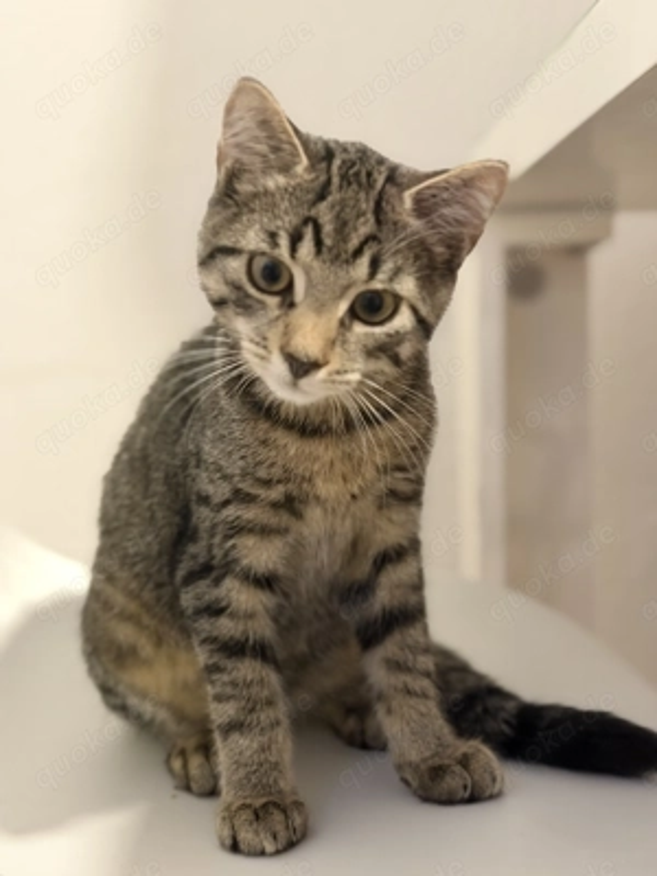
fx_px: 1215
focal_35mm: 48
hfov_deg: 30.3
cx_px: 328
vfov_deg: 39.7
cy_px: 438
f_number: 1.78
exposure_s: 1/33
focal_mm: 6.76
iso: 400
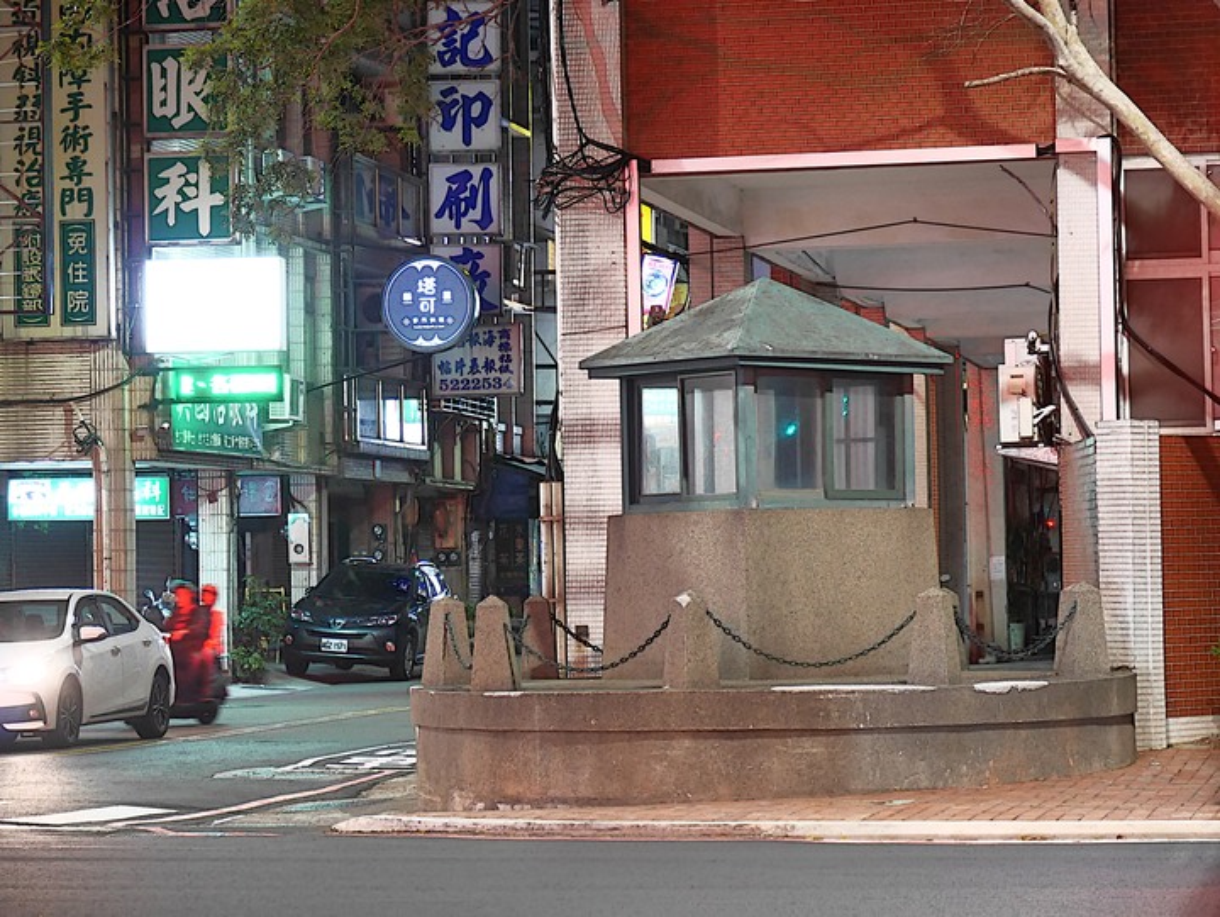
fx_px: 4232
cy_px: 458
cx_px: 610
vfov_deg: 12.4
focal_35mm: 120
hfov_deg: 16.4
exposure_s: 1/8
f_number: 4
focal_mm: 60
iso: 1600
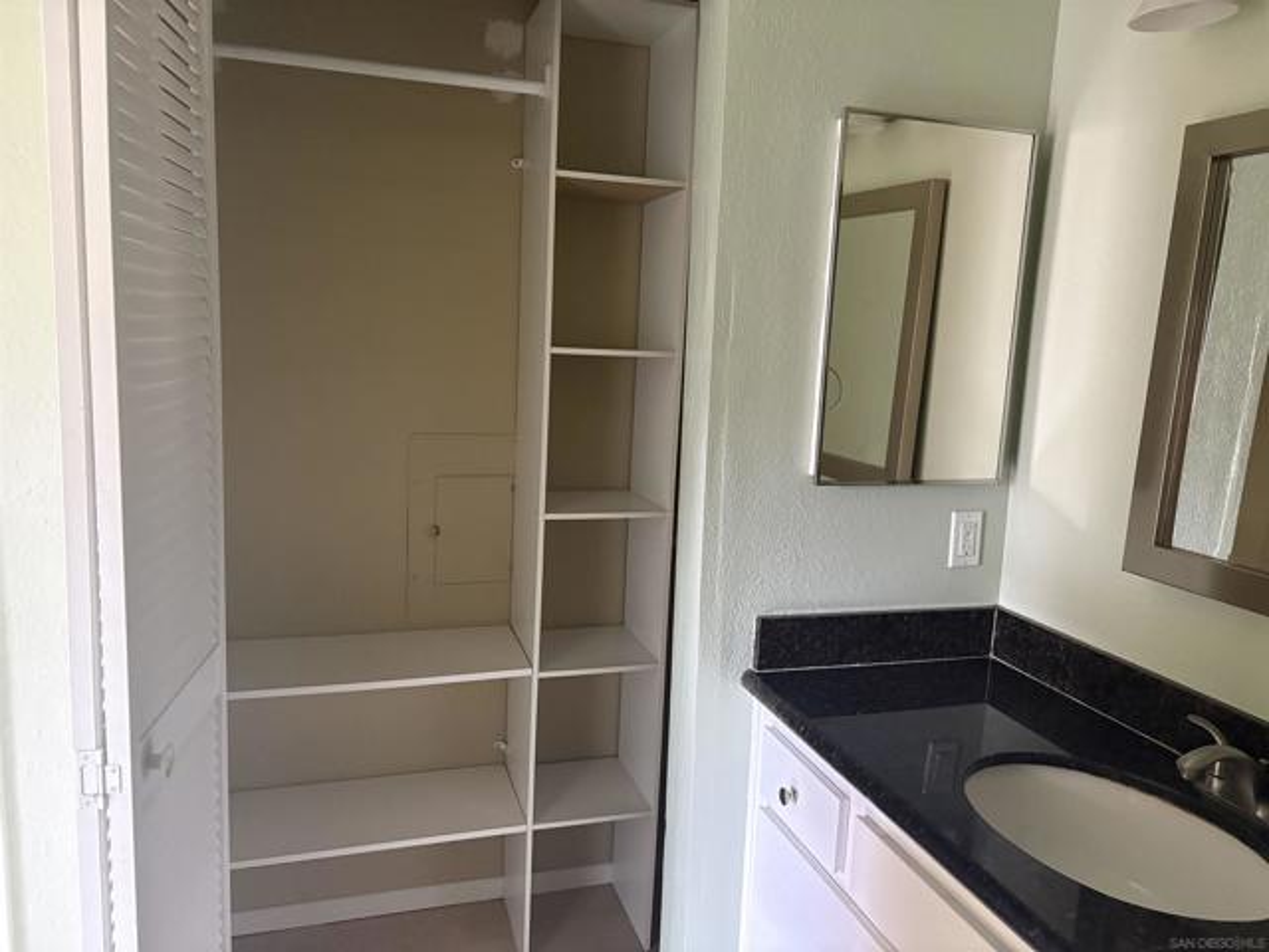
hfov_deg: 67.3
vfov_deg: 53.1
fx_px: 953
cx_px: 634
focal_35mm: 26
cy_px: 476
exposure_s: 1/40
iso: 640
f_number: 1.6
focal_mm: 5.96
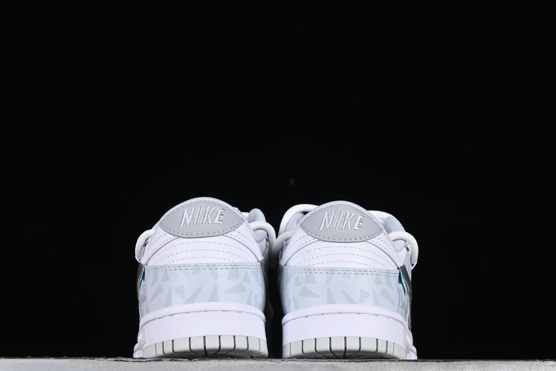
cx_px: 279
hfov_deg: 21.7
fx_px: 1452
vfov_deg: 14.5
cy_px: 213
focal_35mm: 94
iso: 160
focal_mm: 50
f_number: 8
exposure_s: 1/80
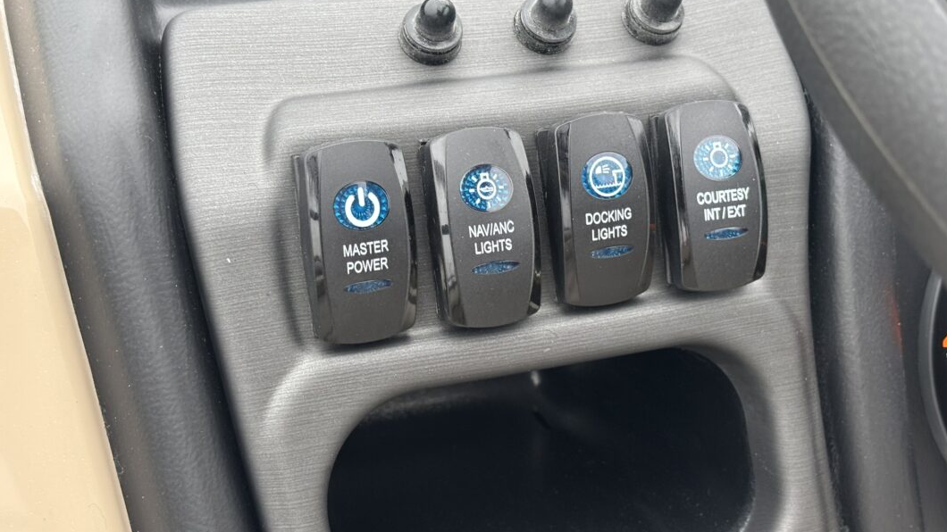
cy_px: 231
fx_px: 1431
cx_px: 476
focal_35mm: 57
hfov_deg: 36.6
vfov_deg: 21.1
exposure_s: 1/105
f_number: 1.6
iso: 50
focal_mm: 5.96
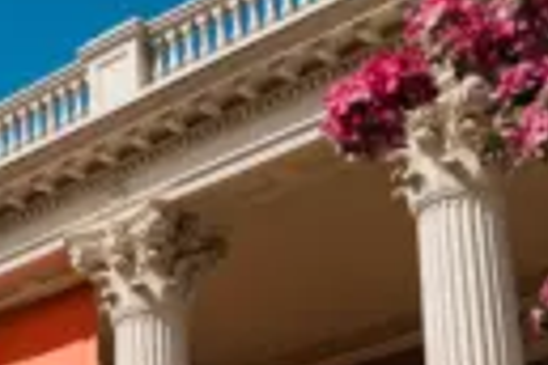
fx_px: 1720
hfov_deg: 16.2
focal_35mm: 113
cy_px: 564
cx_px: -336
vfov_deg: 11.6
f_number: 4.2
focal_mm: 27
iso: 400
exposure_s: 1/8000
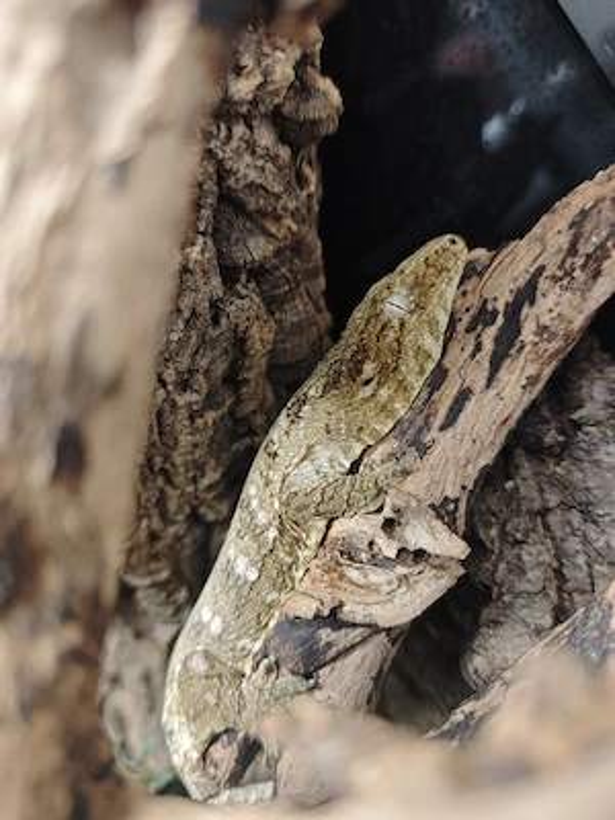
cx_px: 308
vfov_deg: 73.9
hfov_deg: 58.9
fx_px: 545
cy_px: 410
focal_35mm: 23
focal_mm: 6.55
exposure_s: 1/33.3
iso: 500
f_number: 1.6
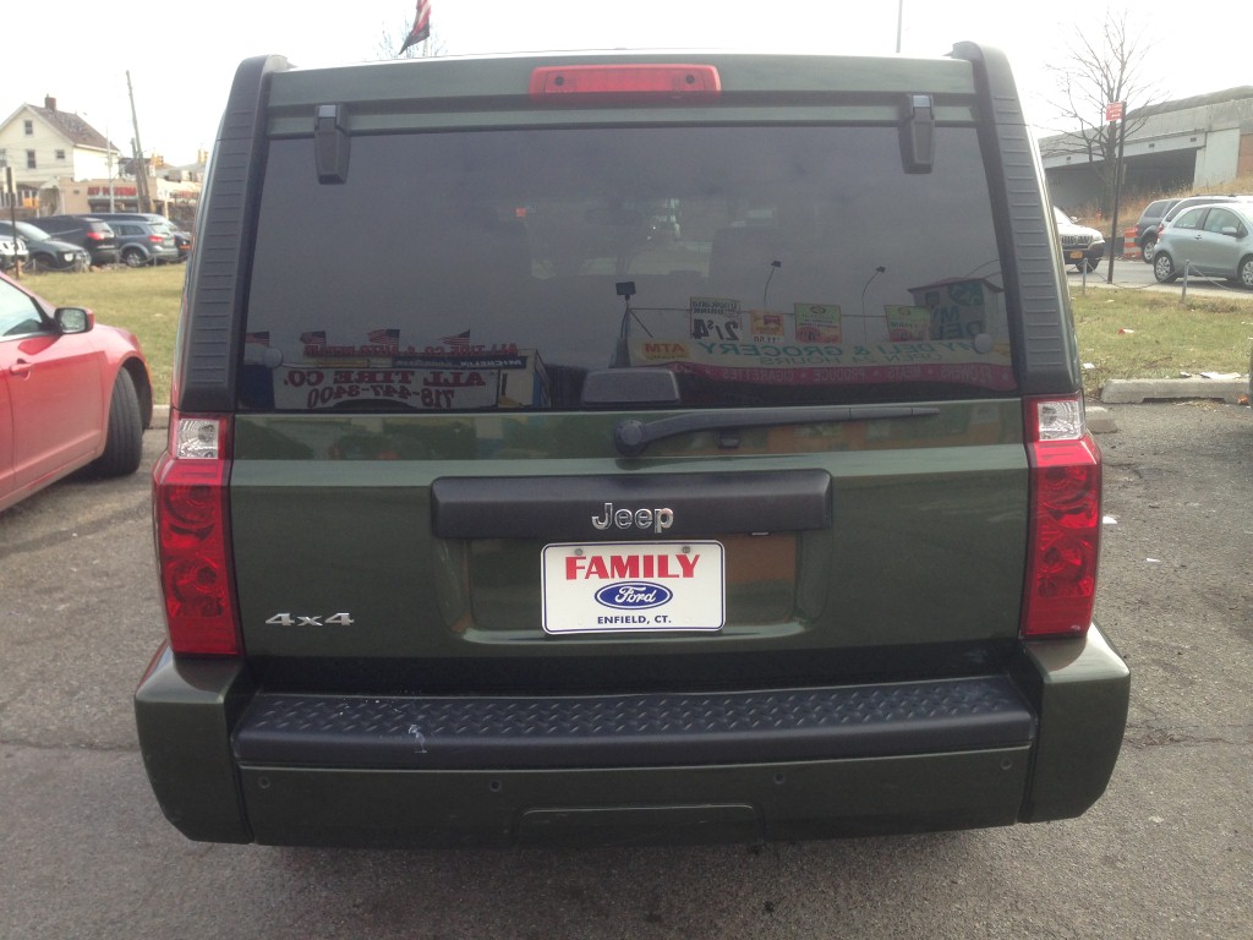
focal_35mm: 33
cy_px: 470
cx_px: 626
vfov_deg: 42.9
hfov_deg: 55.4
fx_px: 1195
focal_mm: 4.13
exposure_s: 1/339
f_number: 2.4
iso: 50
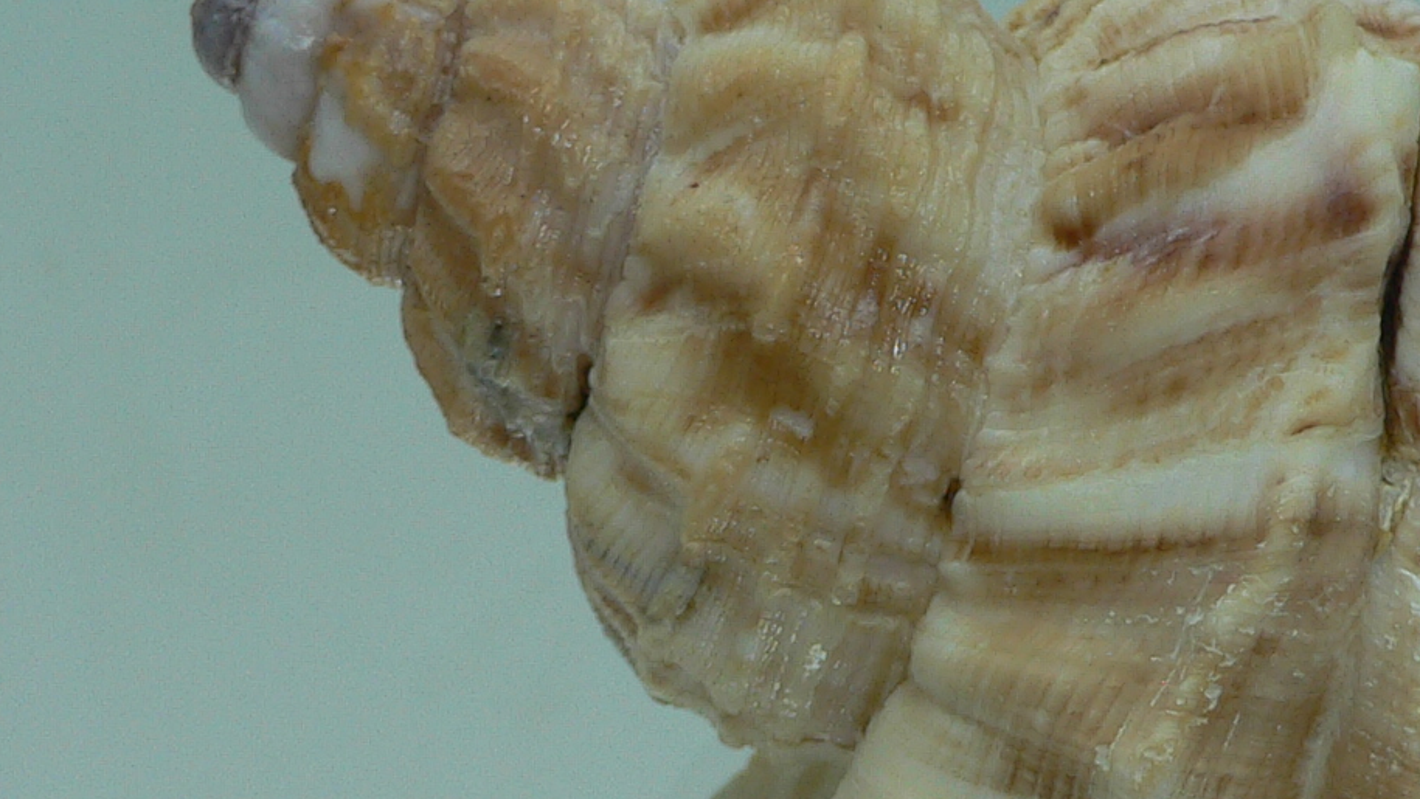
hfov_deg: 25.1
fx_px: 3163
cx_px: 989
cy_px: 453
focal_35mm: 84
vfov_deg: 14.4
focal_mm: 4.6
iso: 80
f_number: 2.8
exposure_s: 1/60
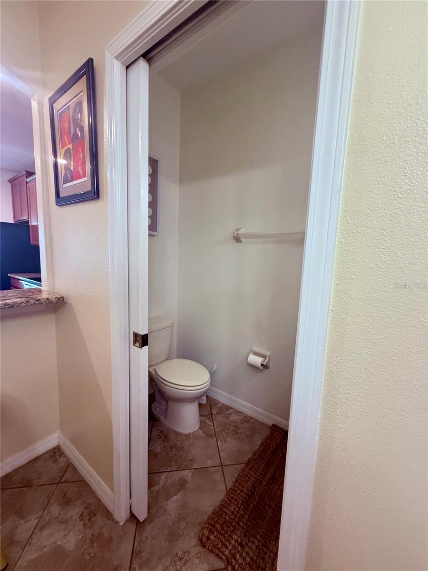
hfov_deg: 85.7
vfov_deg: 102.1
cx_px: 214
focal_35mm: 14
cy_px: 286
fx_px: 231
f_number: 2.2
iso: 400
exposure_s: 1/60
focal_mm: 2.22
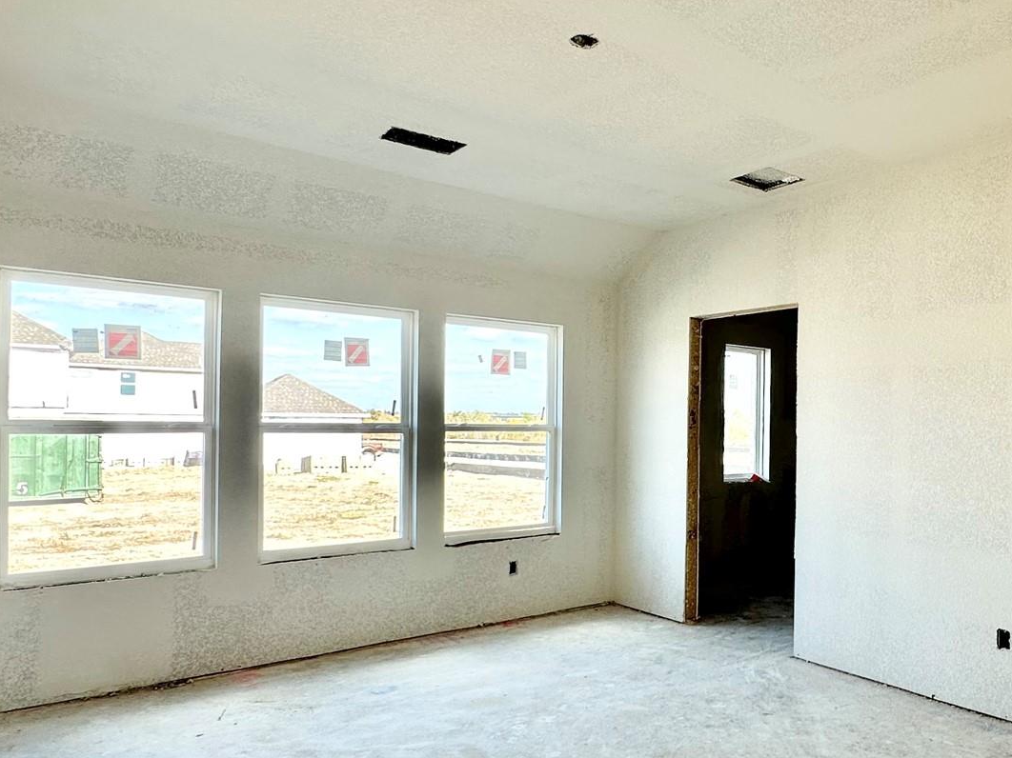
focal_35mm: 27
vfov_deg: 51.2
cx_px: 714
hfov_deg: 62.8
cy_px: 424
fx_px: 789
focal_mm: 2.22
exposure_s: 1/109
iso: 40
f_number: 2.2
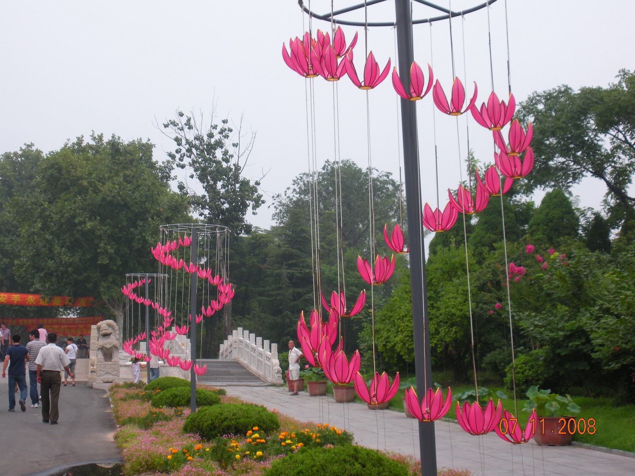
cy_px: 238
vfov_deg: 22.9
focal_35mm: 64
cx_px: 318
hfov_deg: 30.3
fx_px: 1174
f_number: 4.6
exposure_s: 1/252
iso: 64
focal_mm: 11.2
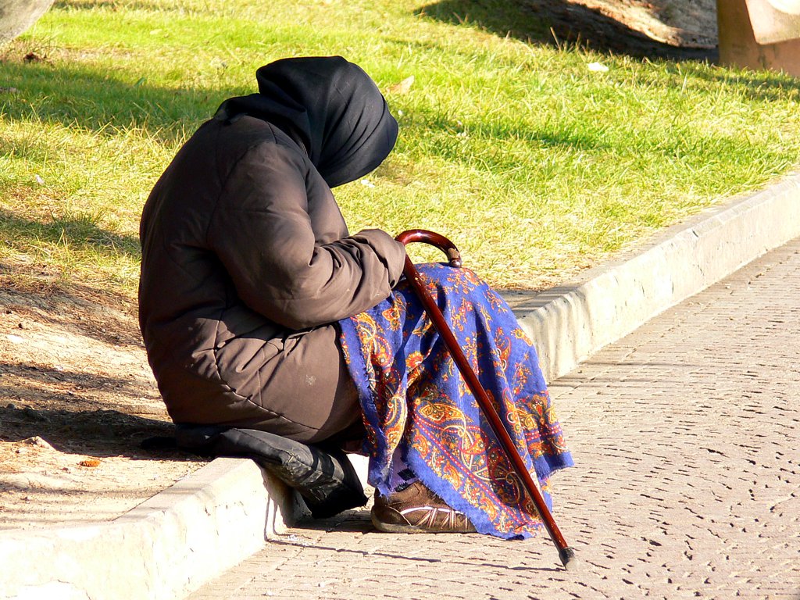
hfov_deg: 4.9
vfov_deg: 3.6
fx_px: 9429
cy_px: 300
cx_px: 400
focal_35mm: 408
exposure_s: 1/125
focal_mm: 67.8
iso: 80
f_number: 4.5
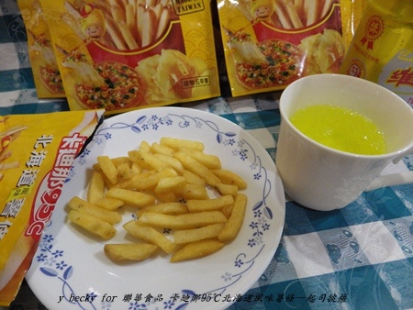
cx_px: 206
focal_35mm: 22
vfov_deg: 61.1
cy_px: 155
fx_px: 263
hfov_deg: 76.4
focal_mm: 4
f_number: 3.1
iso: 800
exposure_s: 1/45
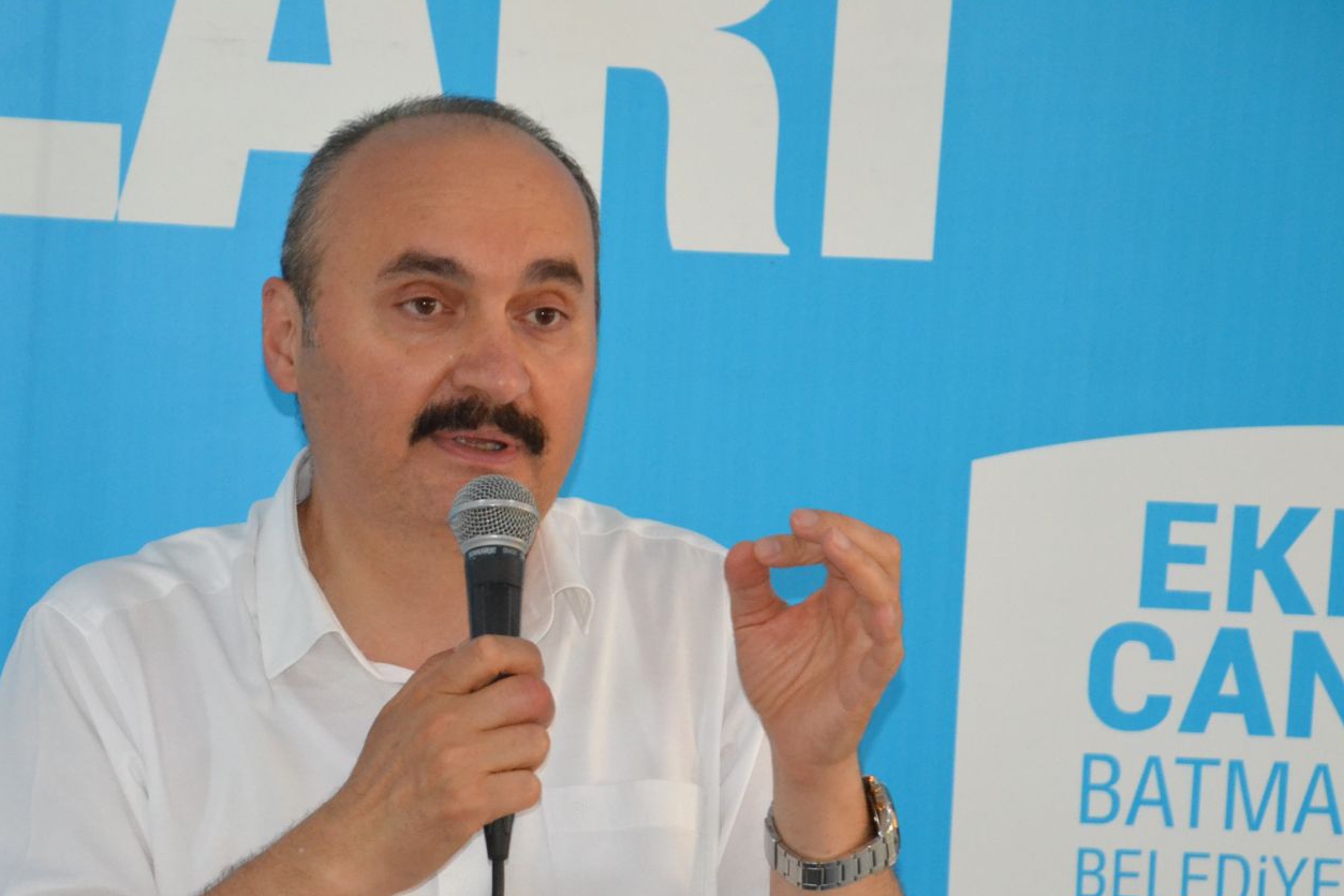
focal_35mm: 194
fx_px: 7241
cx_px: 414
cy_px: 638
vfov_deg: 7.1
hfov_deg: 10.6
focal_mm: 90
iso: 2500
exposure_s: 1/60
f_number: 5.6
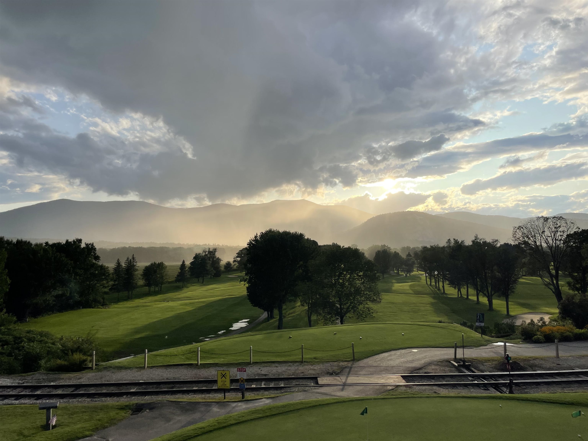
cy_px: 220
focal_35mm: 26
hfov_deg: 67.3
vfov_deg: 53.1
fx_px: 442
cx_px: 294
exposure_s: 1/2020
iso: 32
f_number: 1.6
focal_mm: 4.2
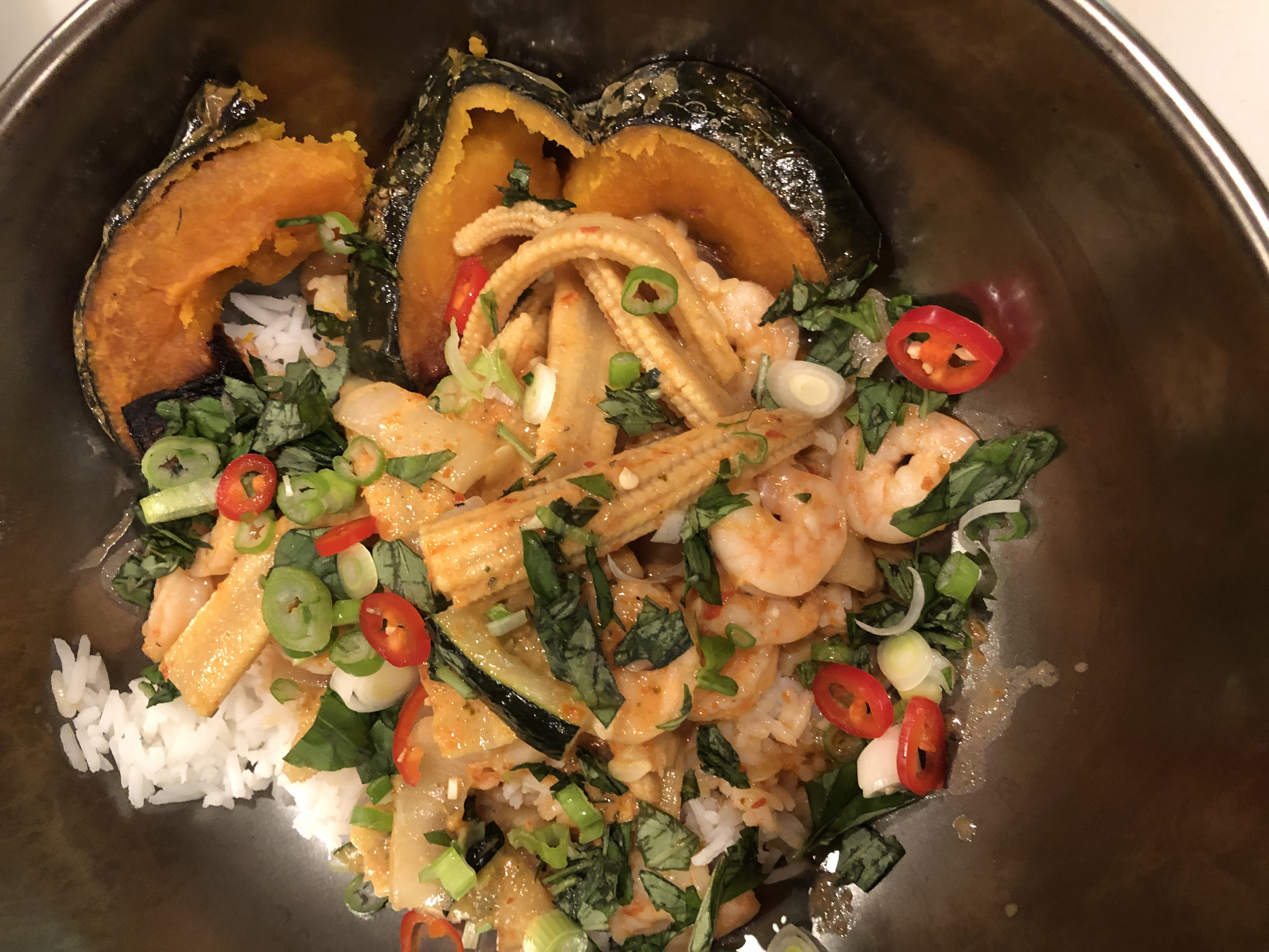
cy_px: 476
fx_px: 1026
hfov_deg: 63.4
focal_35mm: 28
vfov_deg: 49.7
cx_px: 634
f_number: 1.8
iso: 80
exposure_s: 1/6
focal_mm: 3.99
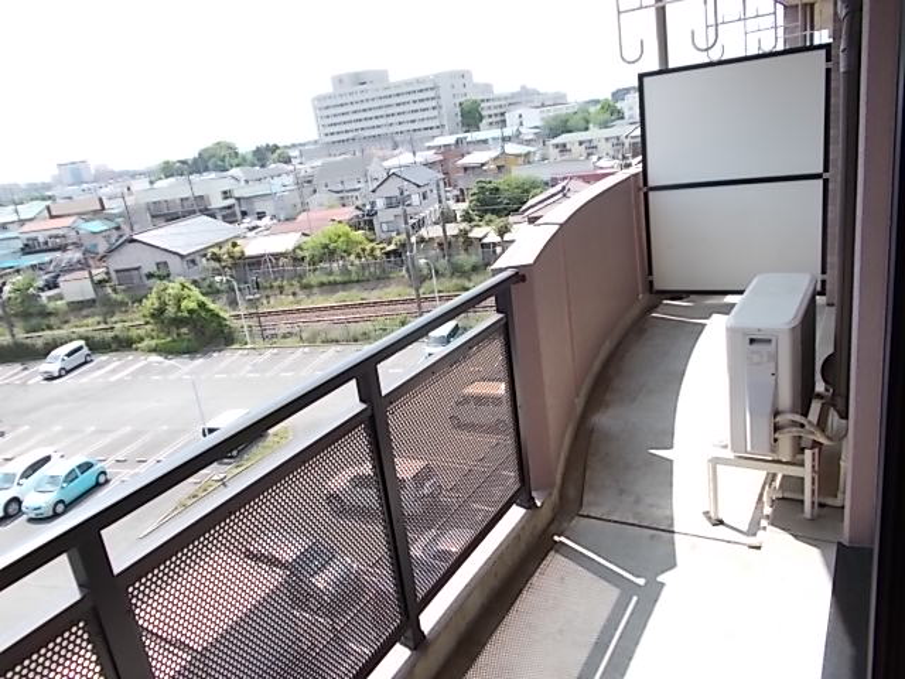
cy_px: 340
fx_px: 680
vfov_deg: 53.1
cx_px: 452
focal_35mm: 26
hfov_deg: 67.3
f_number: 3.2
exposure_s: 1/320
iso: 80
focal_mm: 4.6
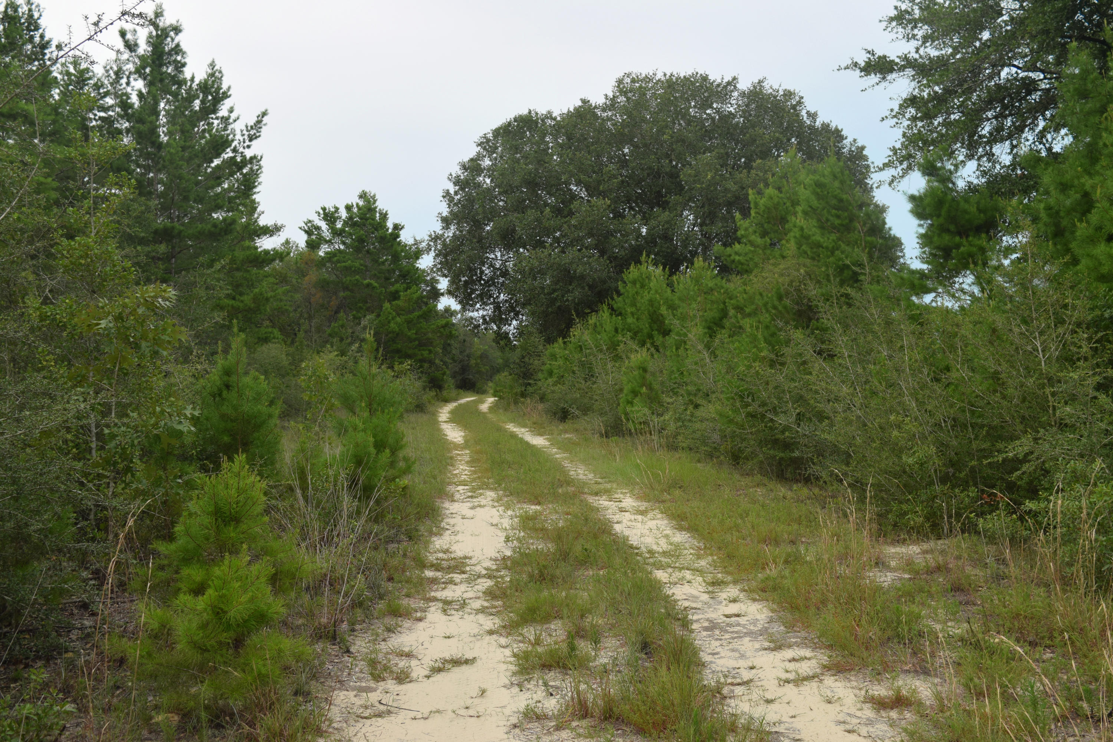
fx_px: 1159
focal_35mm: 38
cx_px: 556
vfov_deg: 35.5
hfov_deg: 51.3
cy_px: 371
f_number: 6.3
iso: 100
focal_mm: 25
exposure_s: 1/80
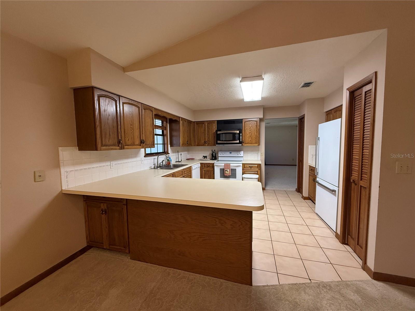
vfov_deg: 85.7
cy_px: 156
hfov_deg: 102.1
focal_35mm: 14
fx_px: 168
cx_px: 208
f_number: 2.2
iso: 250
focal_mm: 2.22
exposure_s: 1/120
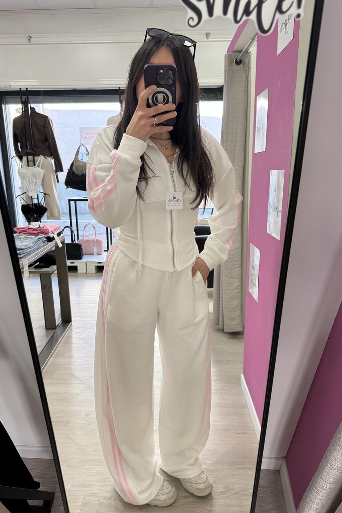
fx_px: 370
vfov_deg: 69.4
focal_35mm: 26
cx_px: 161
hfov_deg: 49.5
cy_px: 261
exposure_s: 1/100
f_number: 1.78
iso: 100
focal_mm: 6.76
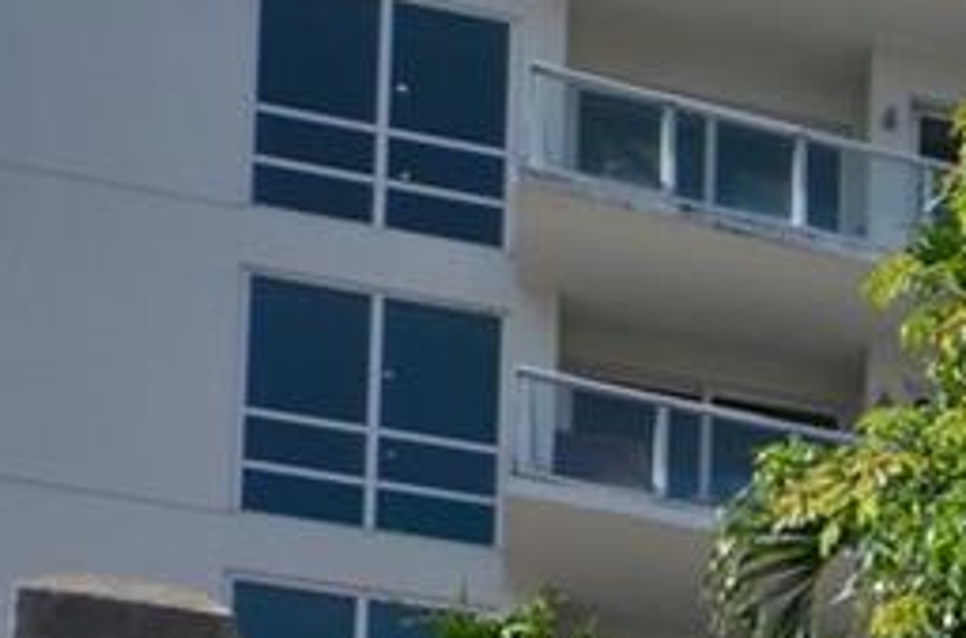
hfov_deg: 9.9
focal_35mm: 169
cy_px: 1727
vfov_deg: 7.4
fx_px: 4521
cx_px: 2683
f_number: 5.3
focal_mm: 18
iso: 400
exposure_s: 1/1250
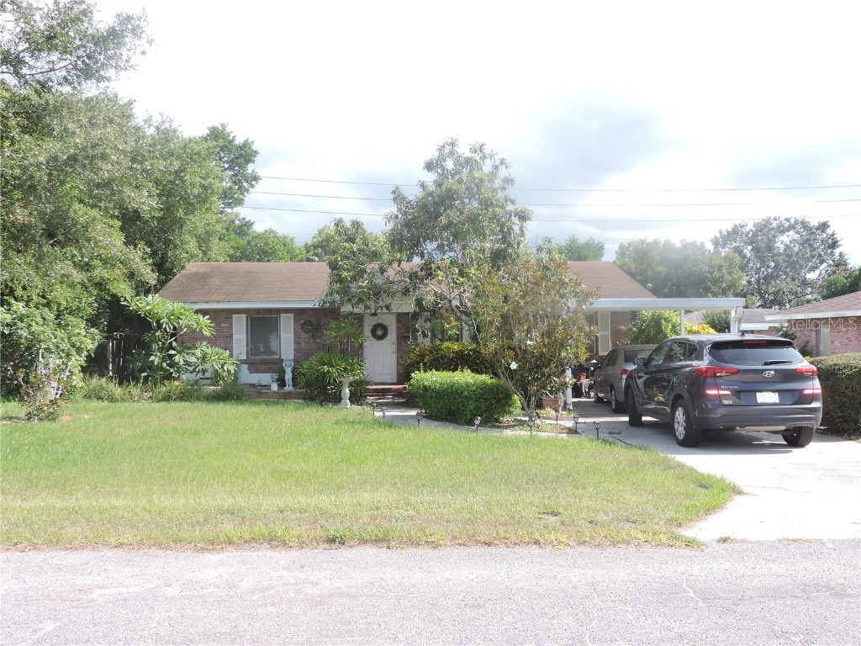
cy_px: 323
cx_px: 430
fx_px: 746
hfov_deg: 60.0
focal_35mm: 30
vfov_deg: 46.8
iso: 180
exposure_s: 1/640
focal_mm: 5.4
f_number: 3.1
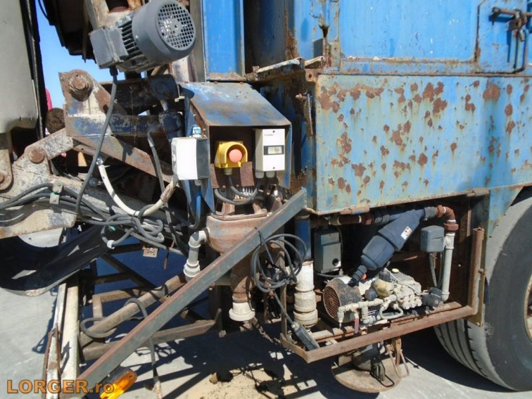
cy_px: 200
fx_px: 400
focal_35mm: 26
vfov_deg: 53.1
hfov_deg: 67.3
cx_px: 266
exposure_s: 1/800
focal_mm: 4.6
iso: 100
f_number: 3.2
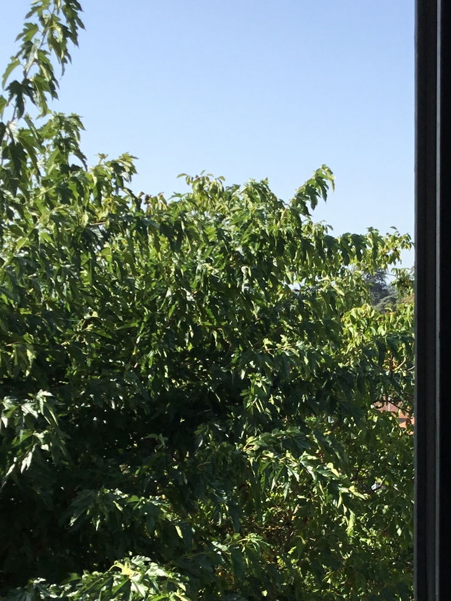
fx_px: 1198
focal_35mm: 69
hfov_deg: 21.1
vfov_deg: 27.8
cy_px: 433
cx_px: 356
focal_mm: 3.3
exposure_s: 1/876
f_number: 2.4
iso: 25
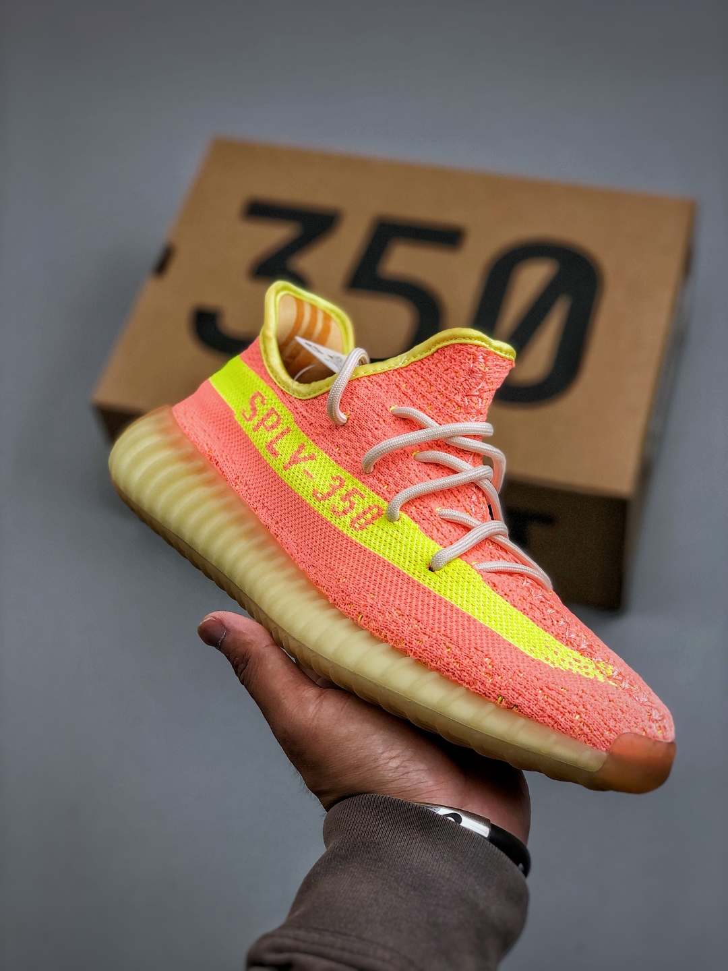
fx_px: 1598
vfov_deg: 33.8
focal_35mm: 57
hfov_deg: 25.7
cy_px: 486
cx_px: 364
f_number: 2.8
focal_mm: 6.6
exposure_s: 1/100
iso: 20
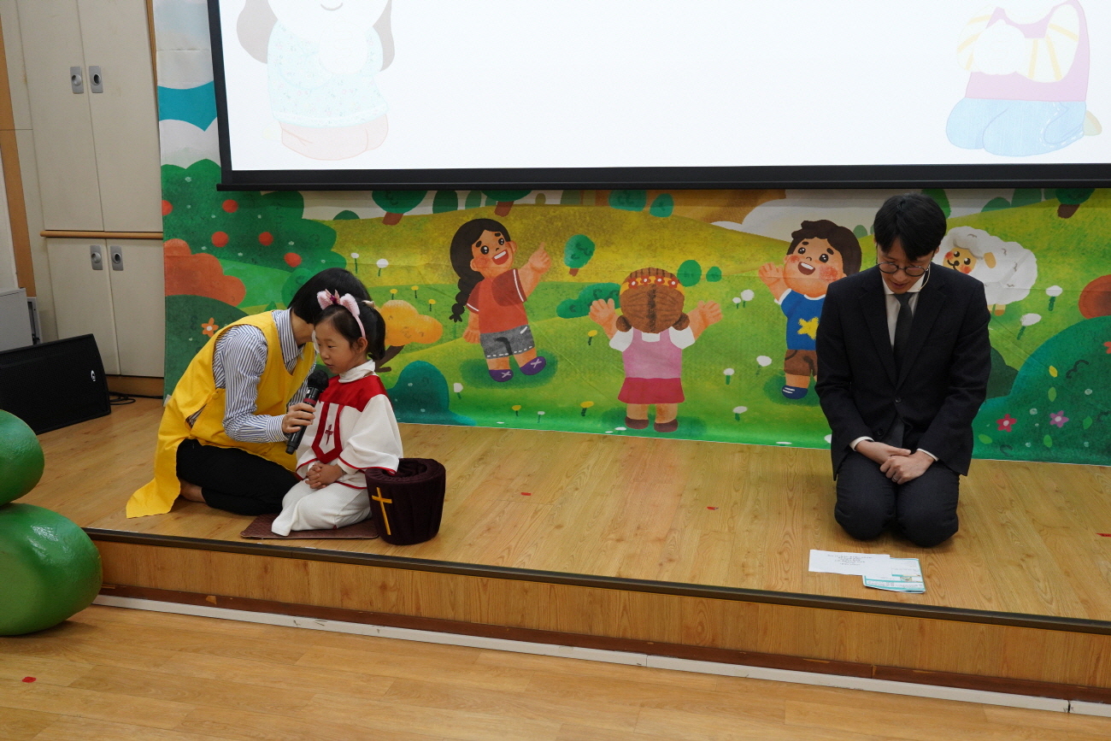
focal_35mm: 33
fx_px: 1018
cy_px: 370
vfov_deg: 40.0
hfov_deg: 57.2
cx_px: 556
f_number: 5.6
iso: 2500
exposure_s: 1/160
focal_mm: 33
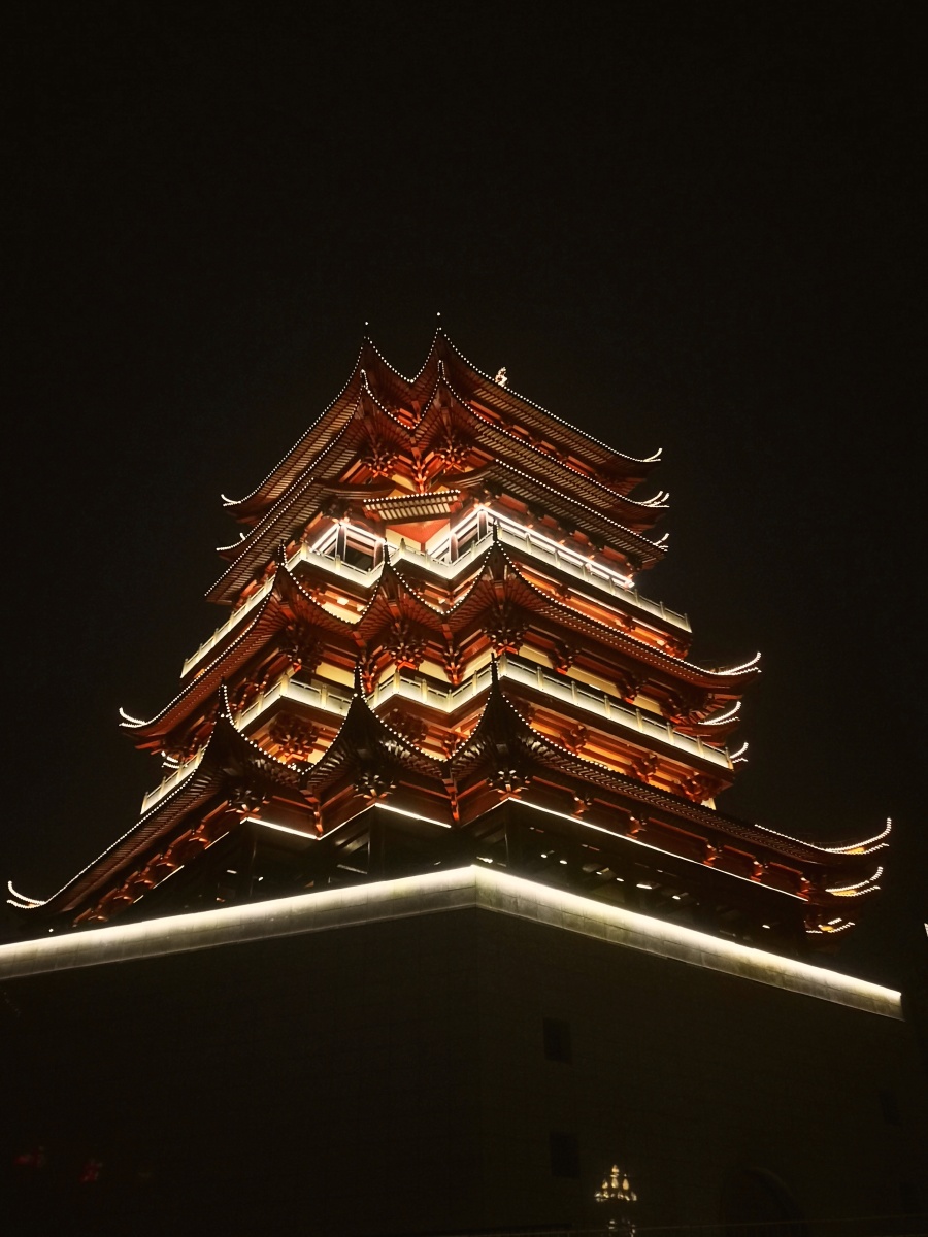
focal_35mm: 29
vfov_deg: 61.7
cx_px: 464
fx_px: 1037
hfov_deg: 48.2
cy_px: 618
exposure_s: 1/33.3
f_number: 1.8
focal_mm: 5.58
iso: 160
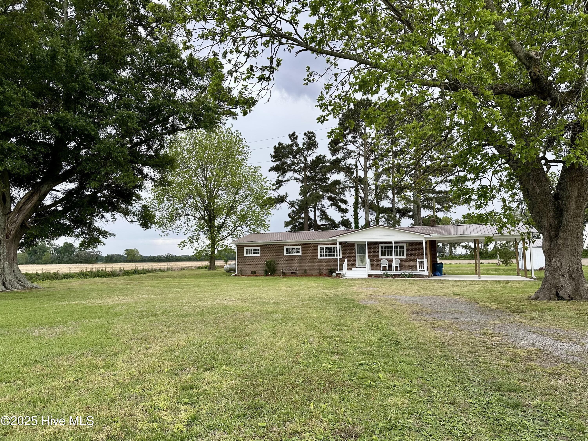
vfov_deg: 56.8
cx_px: 294
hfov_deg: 71.6
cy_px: 220
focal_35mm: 24
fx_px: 408
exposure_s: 1/989
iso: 80
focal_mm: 6.86
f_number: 1.78
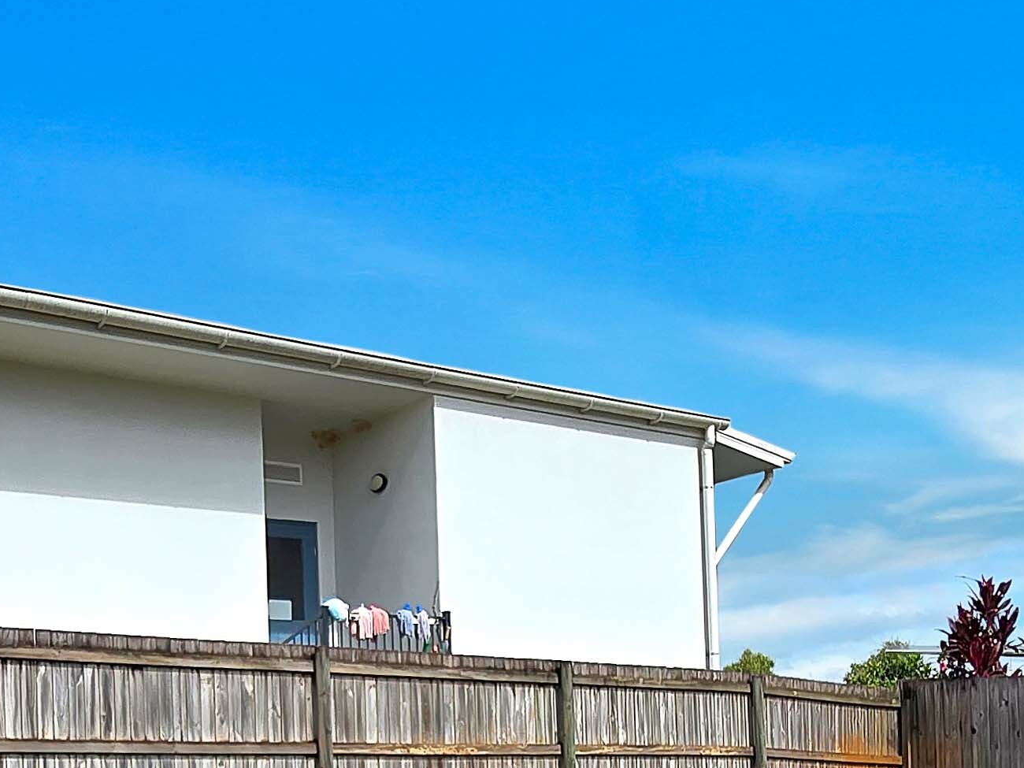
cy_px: 856
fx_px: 1183
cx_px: 498
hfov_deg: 46.8
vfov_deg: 31.6
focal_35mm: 40
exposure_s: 1/3067
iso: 50
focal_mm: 2.2
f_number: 2.2
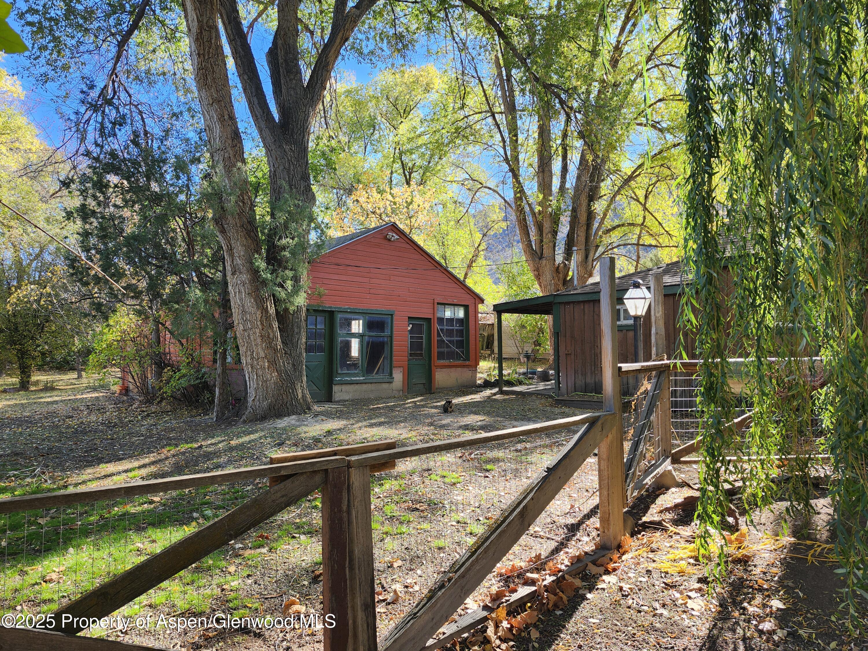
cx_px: 434
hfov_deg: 73.9
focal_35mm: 23
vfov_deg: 58.9
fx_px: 577
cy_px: 326
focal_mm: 5.54
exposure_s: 1/199
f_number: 1.8
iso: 25
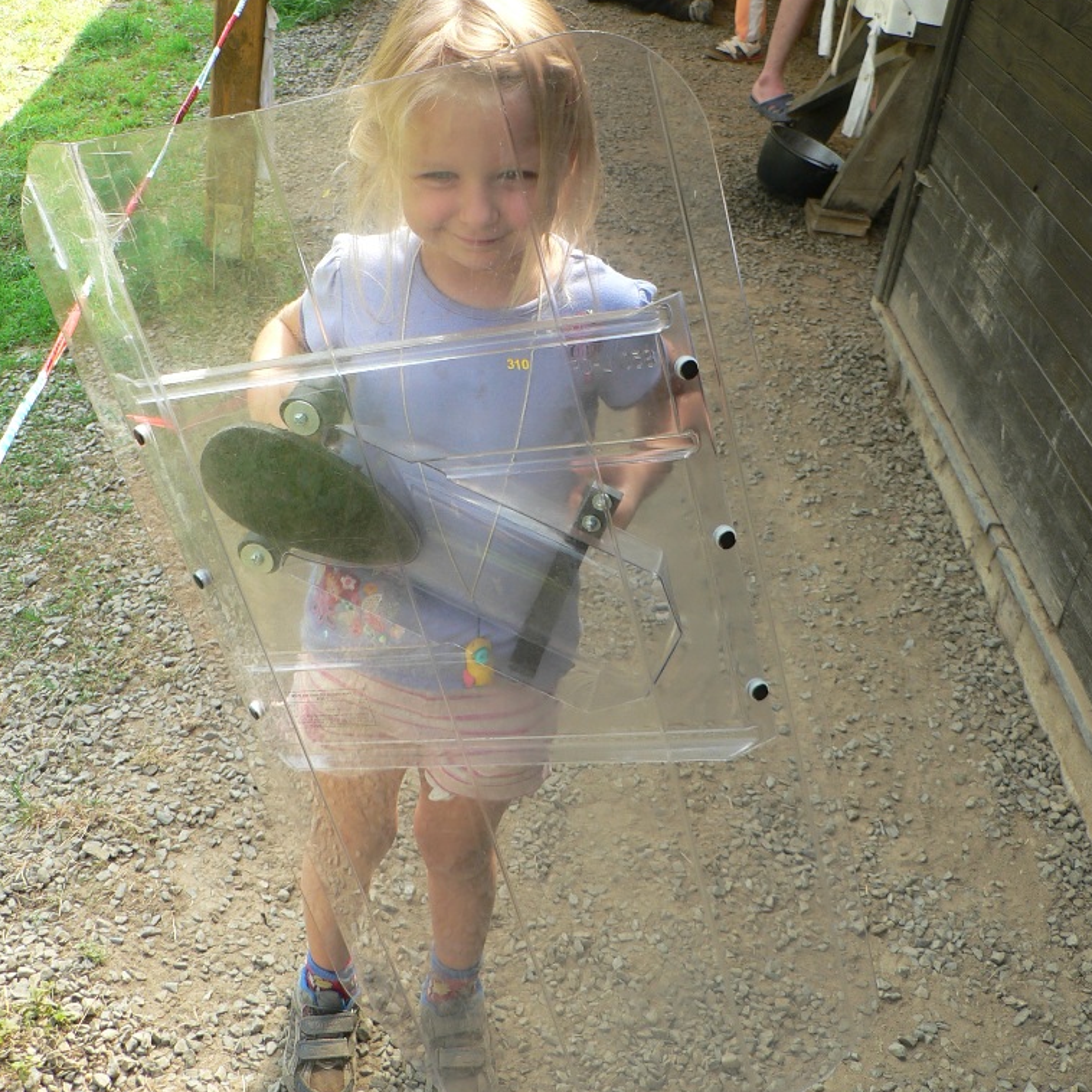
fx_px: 1535
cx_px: 542
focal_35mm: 43
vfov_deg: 39.0
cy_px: 439
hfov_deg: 39.2
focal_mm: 6.2
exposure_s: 1/100
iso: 64
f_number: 3.2
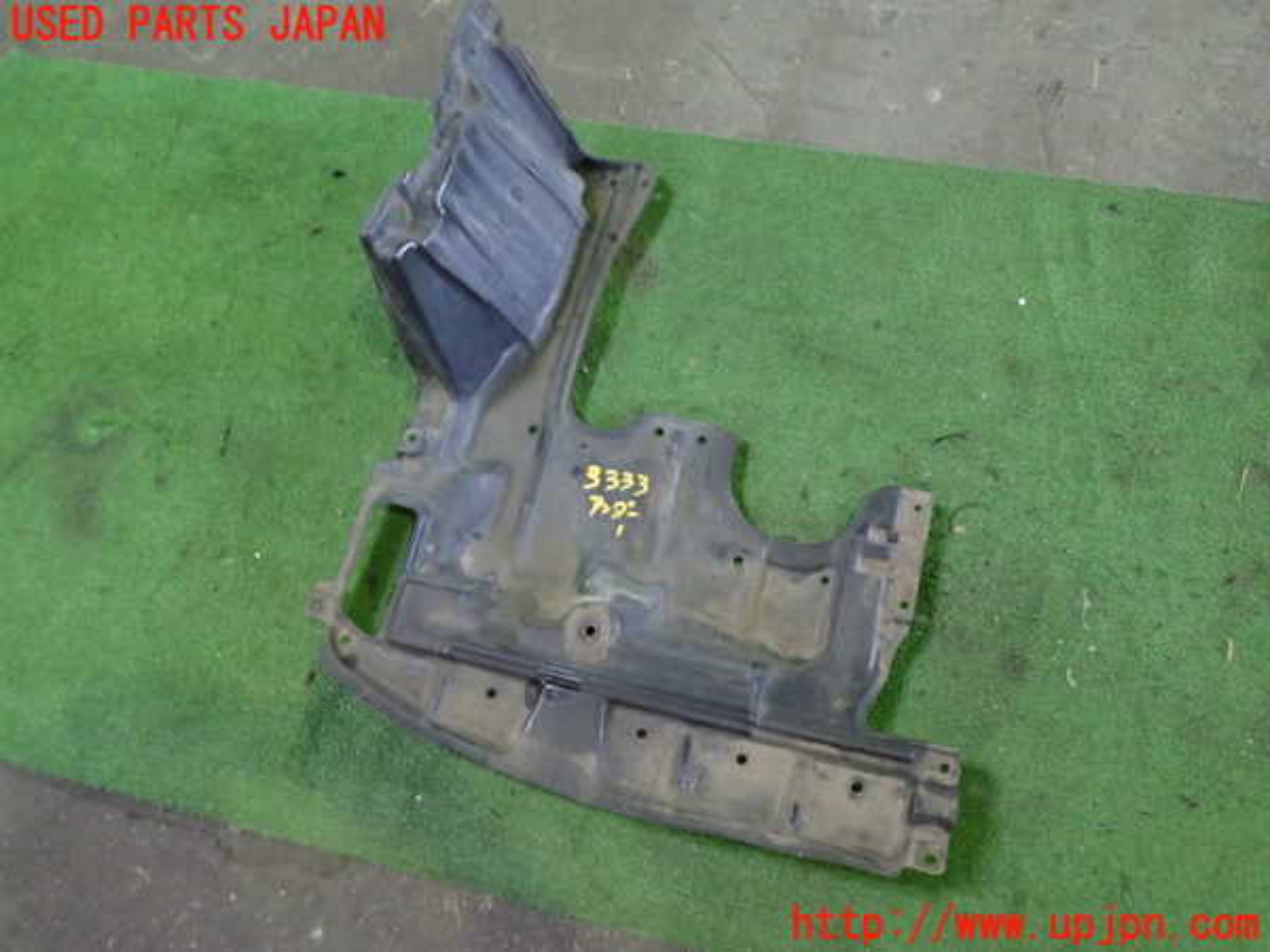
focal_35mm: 30
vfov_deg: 46.8
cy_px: 476
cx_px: 635
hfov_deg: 60.0
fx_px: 1101
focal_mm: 5.4
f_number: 2.3
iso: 800
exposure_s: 1/30
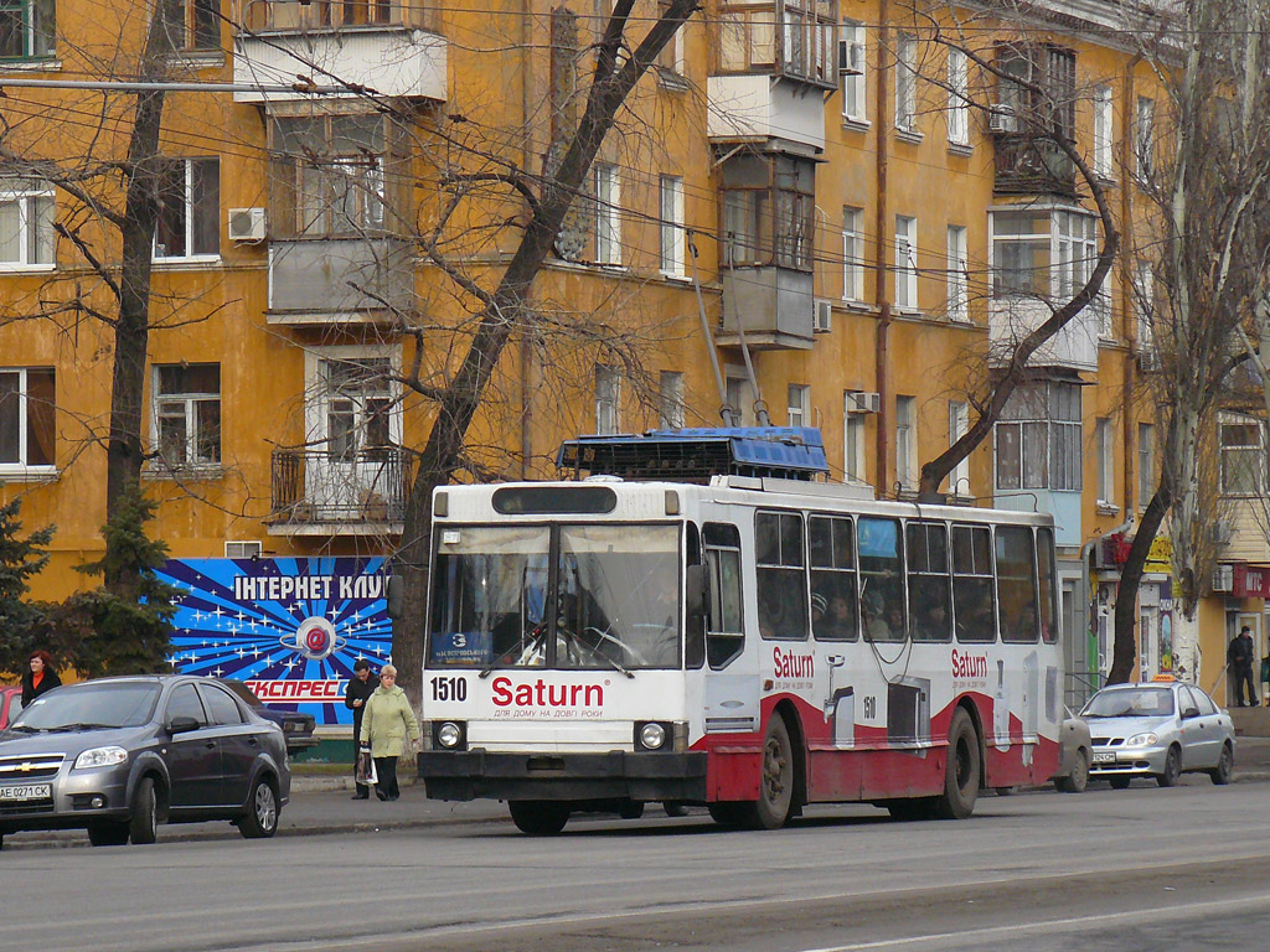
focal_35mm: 154
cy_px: 476
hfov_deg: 12.8
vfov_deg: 9.6
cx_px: 635
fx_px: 5650
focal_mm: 25.7
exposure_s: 1/500
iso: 200
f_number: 3.3
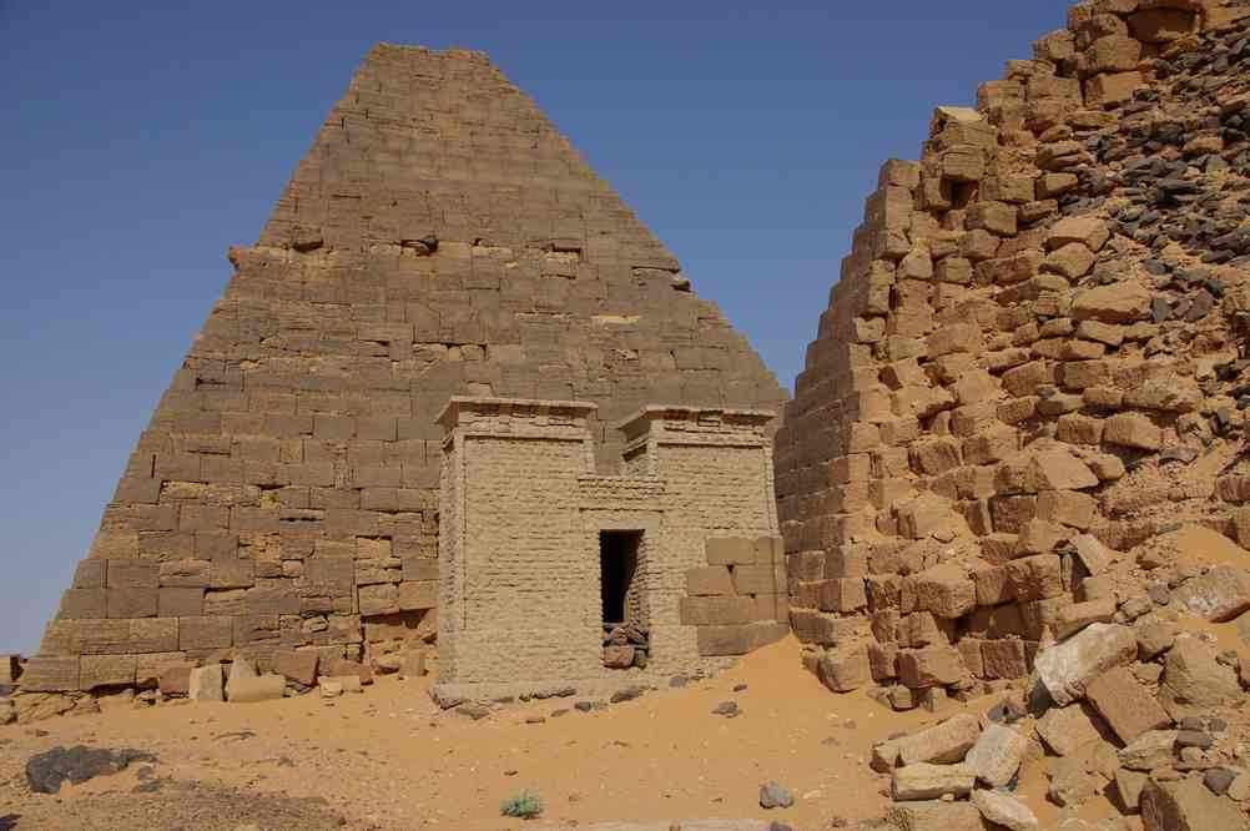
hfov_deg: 55.2
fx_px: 1197
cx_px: 625
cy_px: 416
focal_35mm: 34
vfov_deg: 38.3
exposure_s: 1/350
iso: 100
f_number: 8
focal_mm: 23
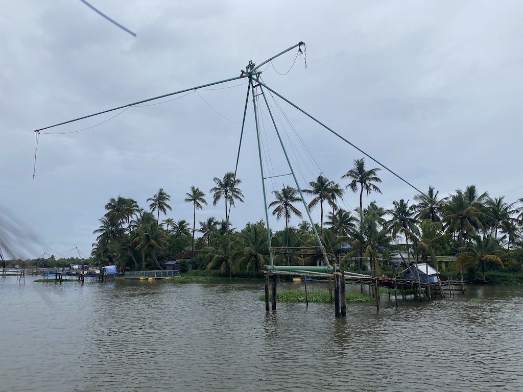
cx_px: 262
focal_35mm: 26
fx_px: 393
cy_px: 196
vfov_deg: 53.1
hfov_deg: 67.3
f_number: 1.8
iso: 32
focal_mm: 4.25
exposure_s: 1/898
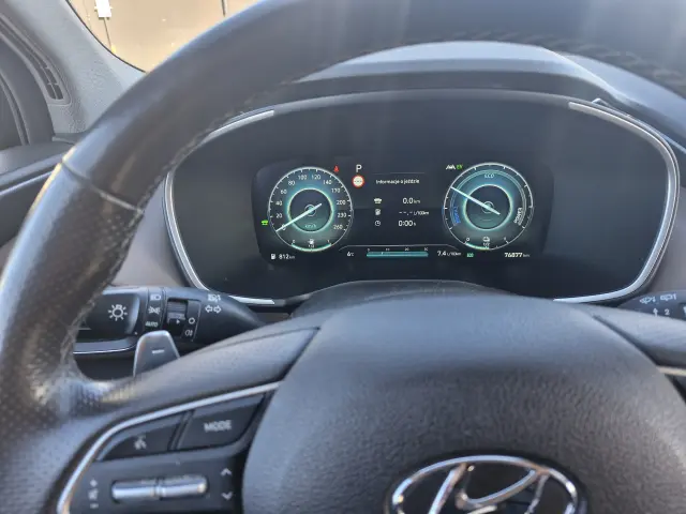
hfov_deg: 73.9
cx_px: 343
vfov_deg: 58.9
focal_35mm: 23
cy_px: 257
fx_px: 456
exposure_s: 1/100
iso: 100
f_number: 1.8
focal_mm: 5.54
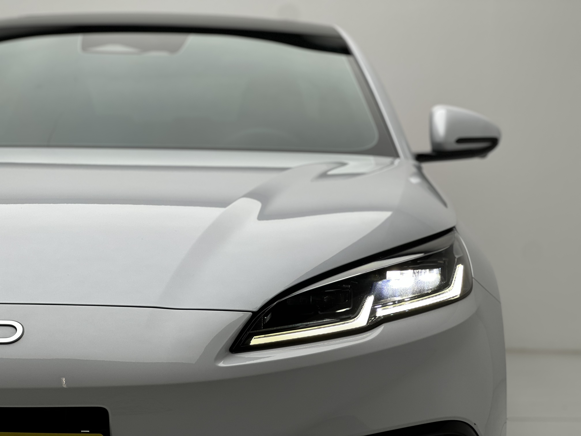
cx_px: 290
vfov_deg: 19.1
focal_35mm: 77
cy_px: 218
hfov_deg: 25.3
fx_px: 1292
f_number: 2.8
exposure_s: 1/105
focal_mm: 9
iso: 20
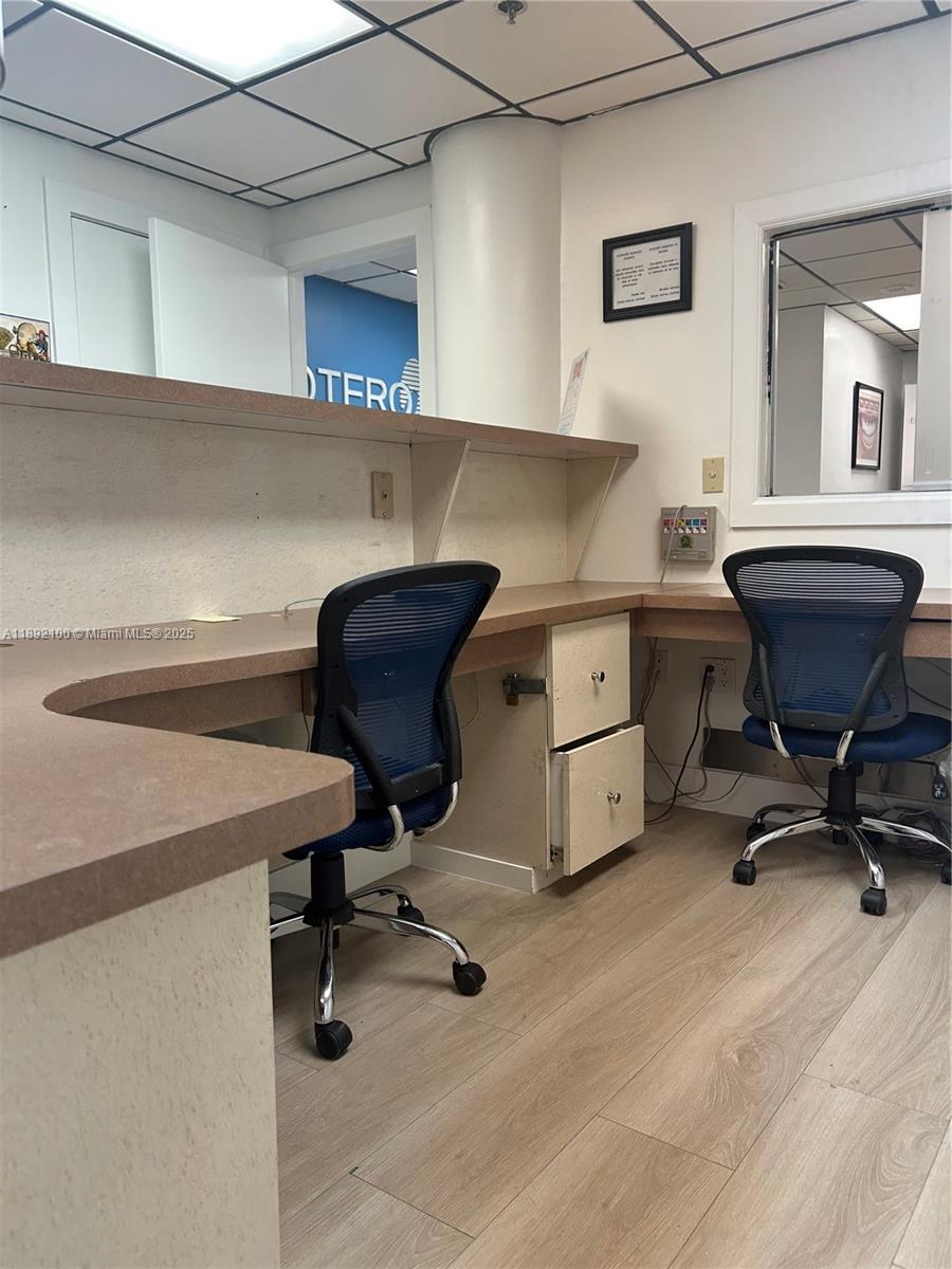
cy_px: 634
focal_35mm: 26
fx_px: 953
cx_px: 476
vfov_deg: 67.3
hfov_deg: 53.1
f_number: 1.5
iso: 100
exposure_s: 1/120
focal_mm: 5.7
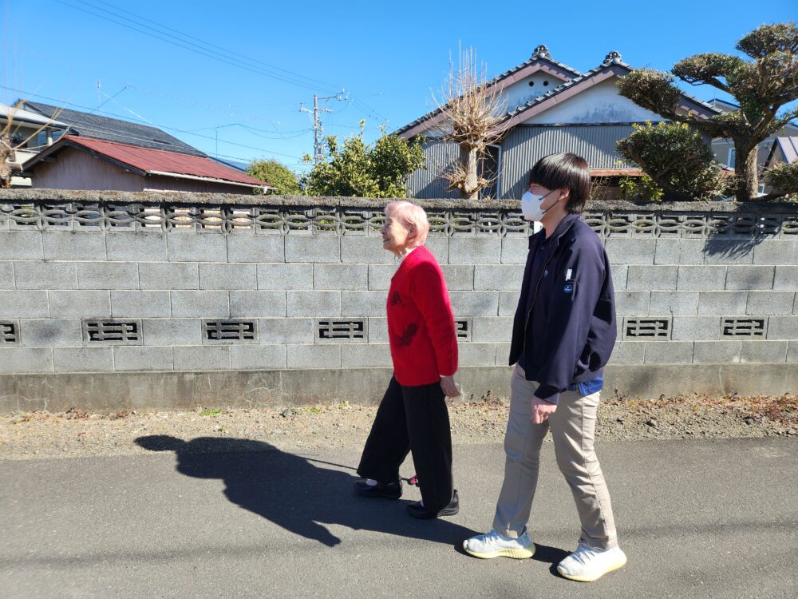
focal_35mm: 23
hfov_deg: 73.9
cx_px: 399
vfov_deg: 58.9
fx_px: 530
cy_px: 300
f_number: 1.8
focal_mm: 5.4
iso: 20
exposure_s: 1/734
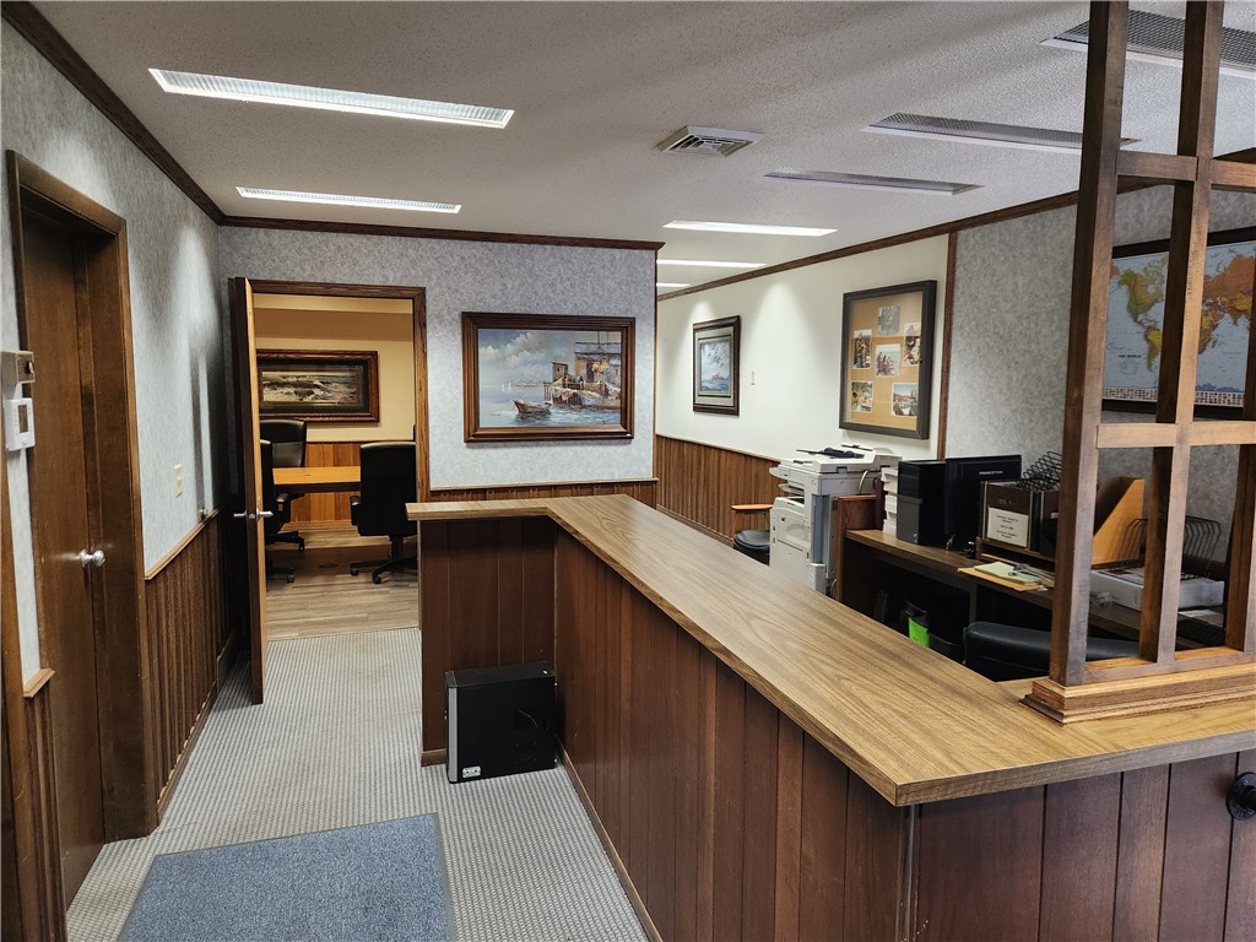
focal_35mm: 23
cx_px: 628
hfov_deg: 73.9
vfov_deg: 58.9
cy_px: 471
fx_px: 835
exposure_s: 1/120
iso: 800
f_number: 1.8
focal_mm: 5.4
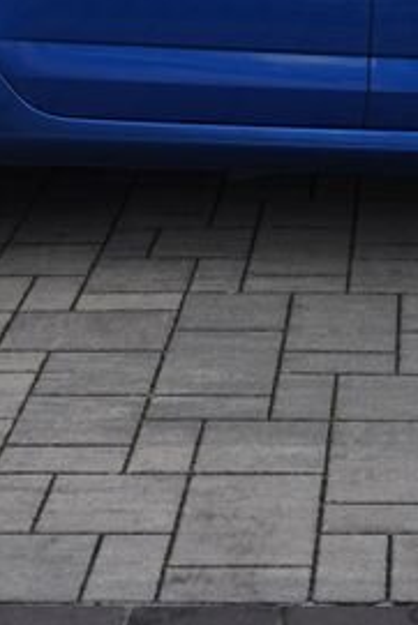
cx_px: 402
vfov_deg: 16.6
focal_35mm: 117
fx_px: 2035
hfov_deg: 11.6
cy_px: -153
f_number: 5.6
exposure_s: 1/160
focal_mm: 31
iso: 100
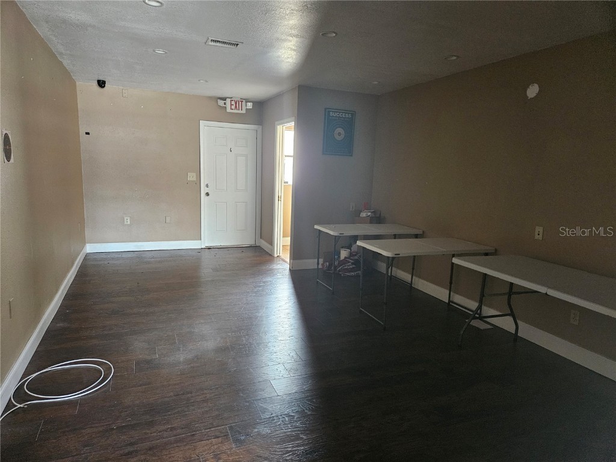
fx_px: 409
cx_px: 308
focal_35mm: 23
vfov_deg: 58.9
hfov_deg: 73.9
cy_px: 231
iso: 640
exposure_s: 1/60
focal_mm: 5.4
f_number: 1.8
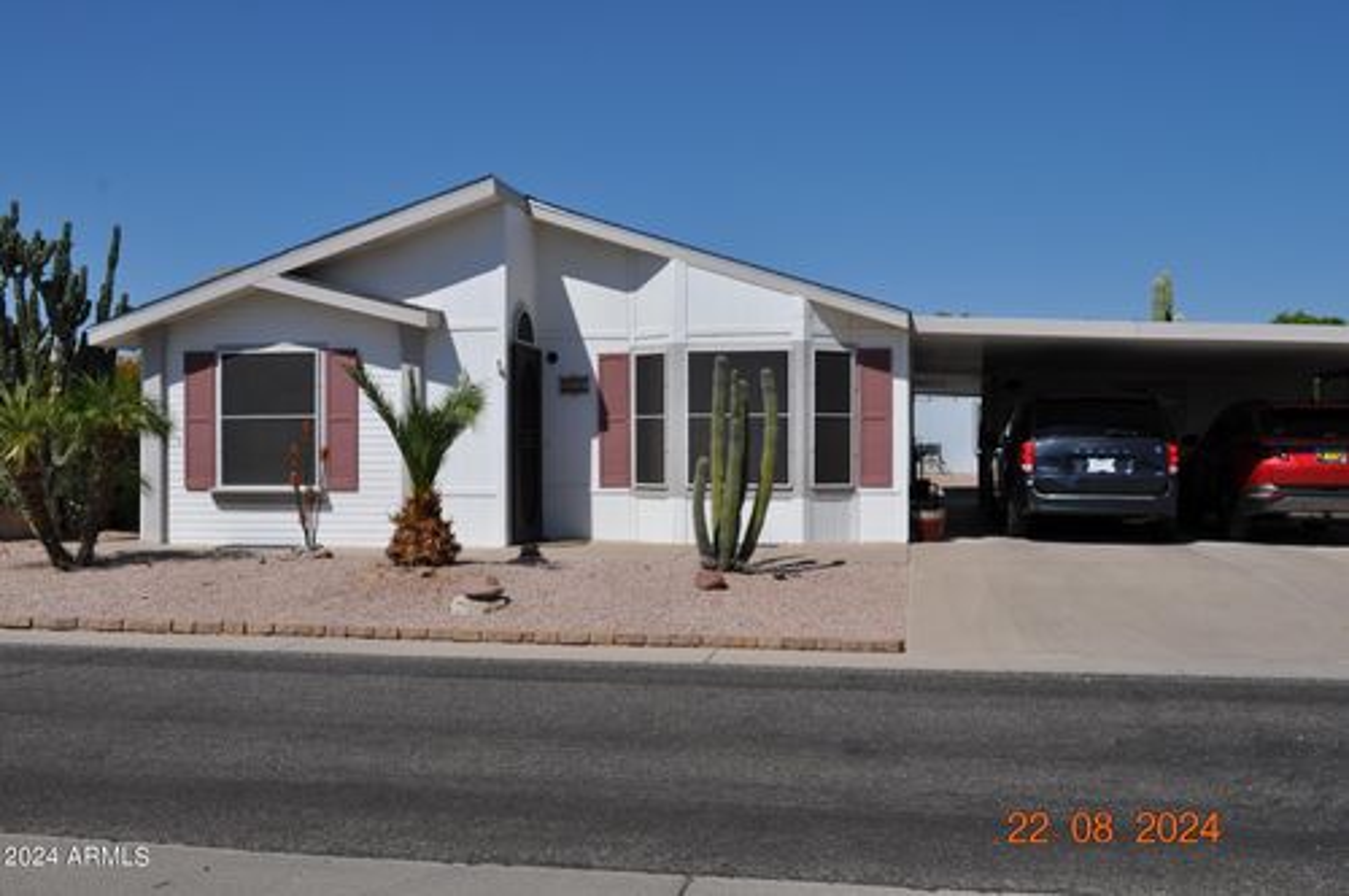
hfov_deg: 53.2
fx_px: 1347
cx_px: 674
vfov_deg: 36.8
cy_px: 448
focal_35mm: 36
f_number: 11
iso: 200
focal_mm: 24
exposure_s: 1/500
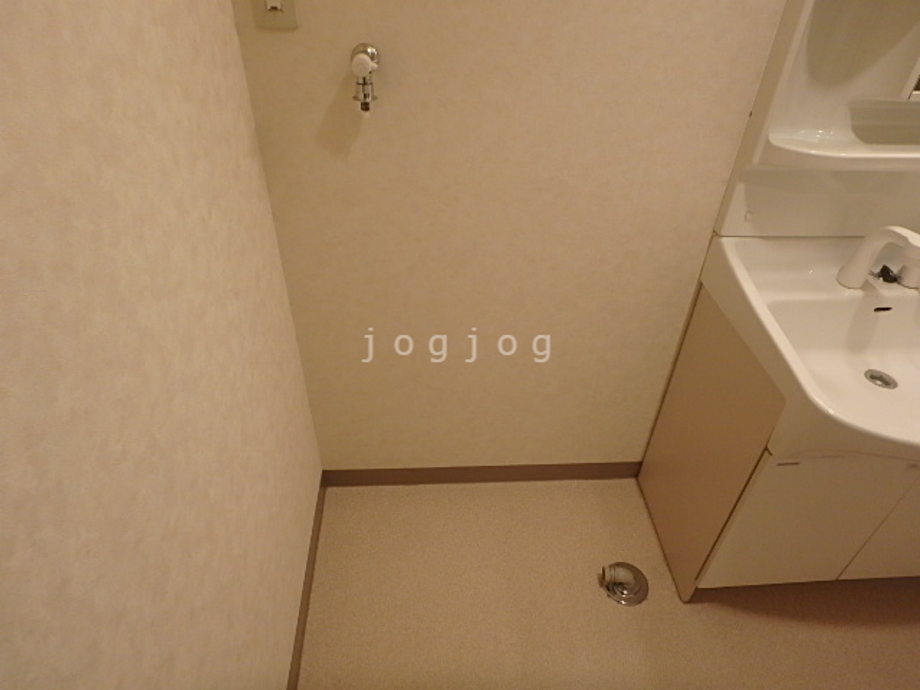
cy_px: 345
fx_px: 558
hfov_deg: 79.0
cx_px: 460
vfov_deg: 63.4
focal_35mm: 21
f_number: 3.5
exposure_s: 1/30
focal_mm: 3.7
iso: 200
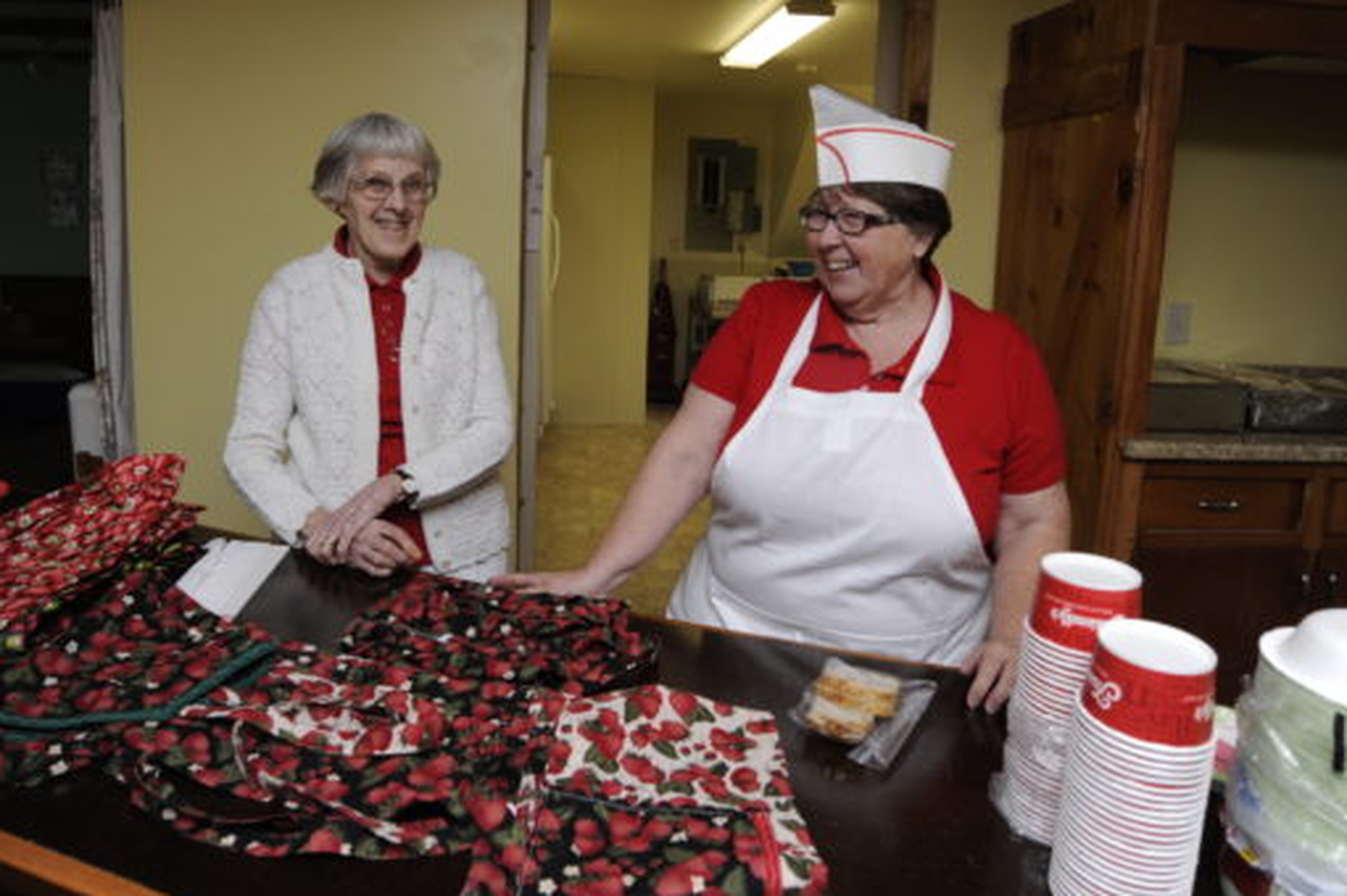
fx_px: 860
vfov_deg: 54.5
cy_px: 341
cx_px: 645
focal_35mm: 23
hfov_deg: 76.1
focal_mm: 18
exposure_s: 1/50
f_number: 10
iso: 640
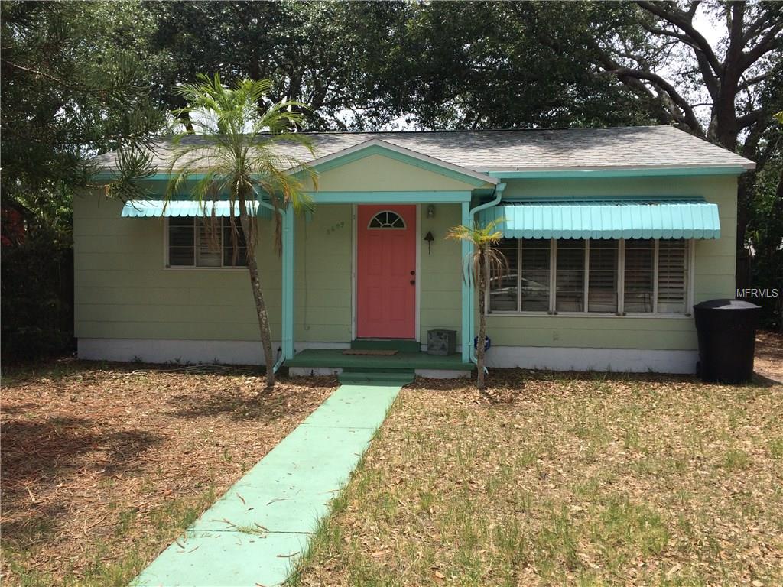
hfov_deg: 61.7
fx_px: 656
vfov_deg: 48.2
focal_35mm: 29
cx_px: 392
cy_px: 294
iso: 32
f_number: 2.2
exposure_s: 1/1642
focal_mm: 4.15
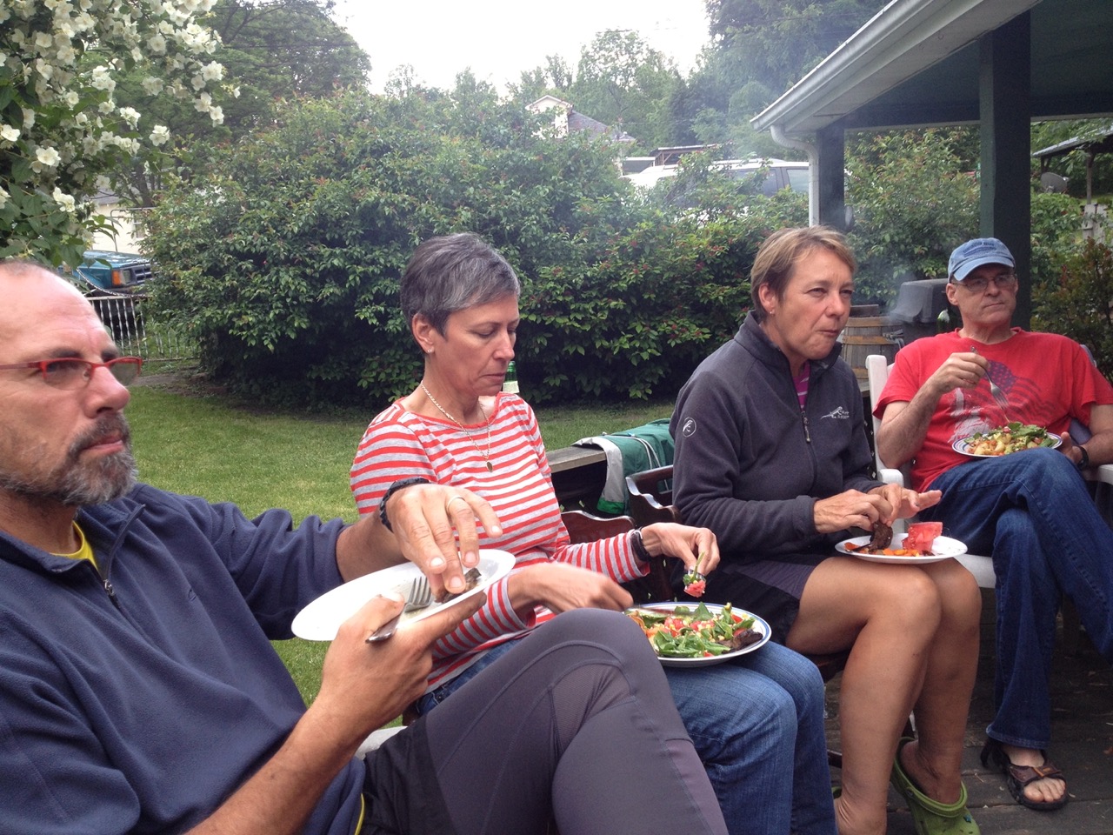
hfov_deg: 52.6
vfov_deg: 40.7
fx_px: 1125
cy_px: 418
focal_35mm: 35
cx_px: 556
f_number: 2.4
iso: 64
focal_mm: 4.28
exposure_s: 1/40
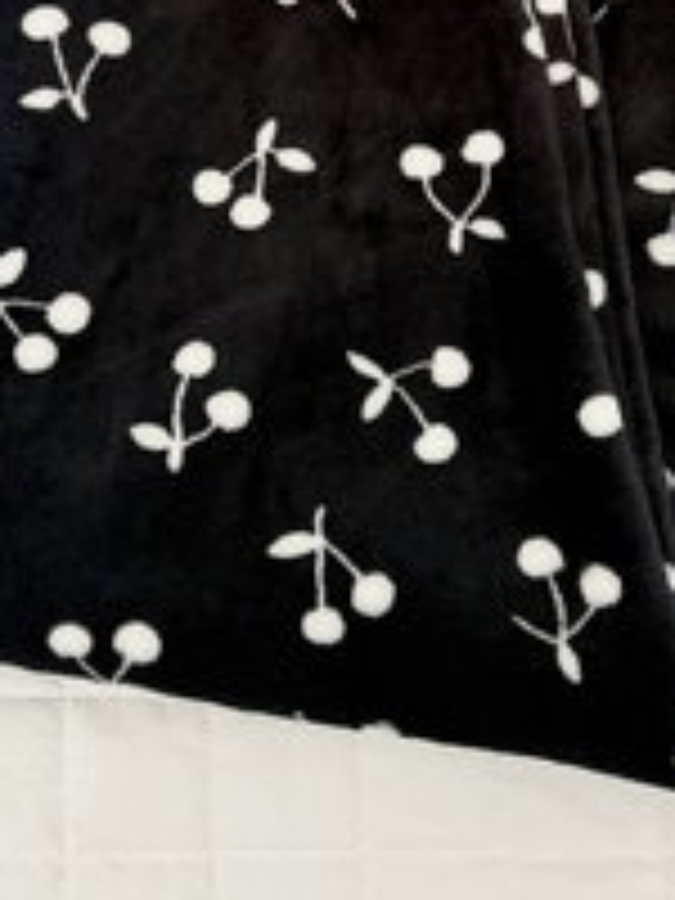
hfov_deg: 22.8
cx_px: 490
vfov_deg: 27.5
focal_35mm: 64
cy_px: -110
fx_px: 1664
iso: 160
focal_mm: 6.76
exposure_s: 1/121
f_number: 1.78
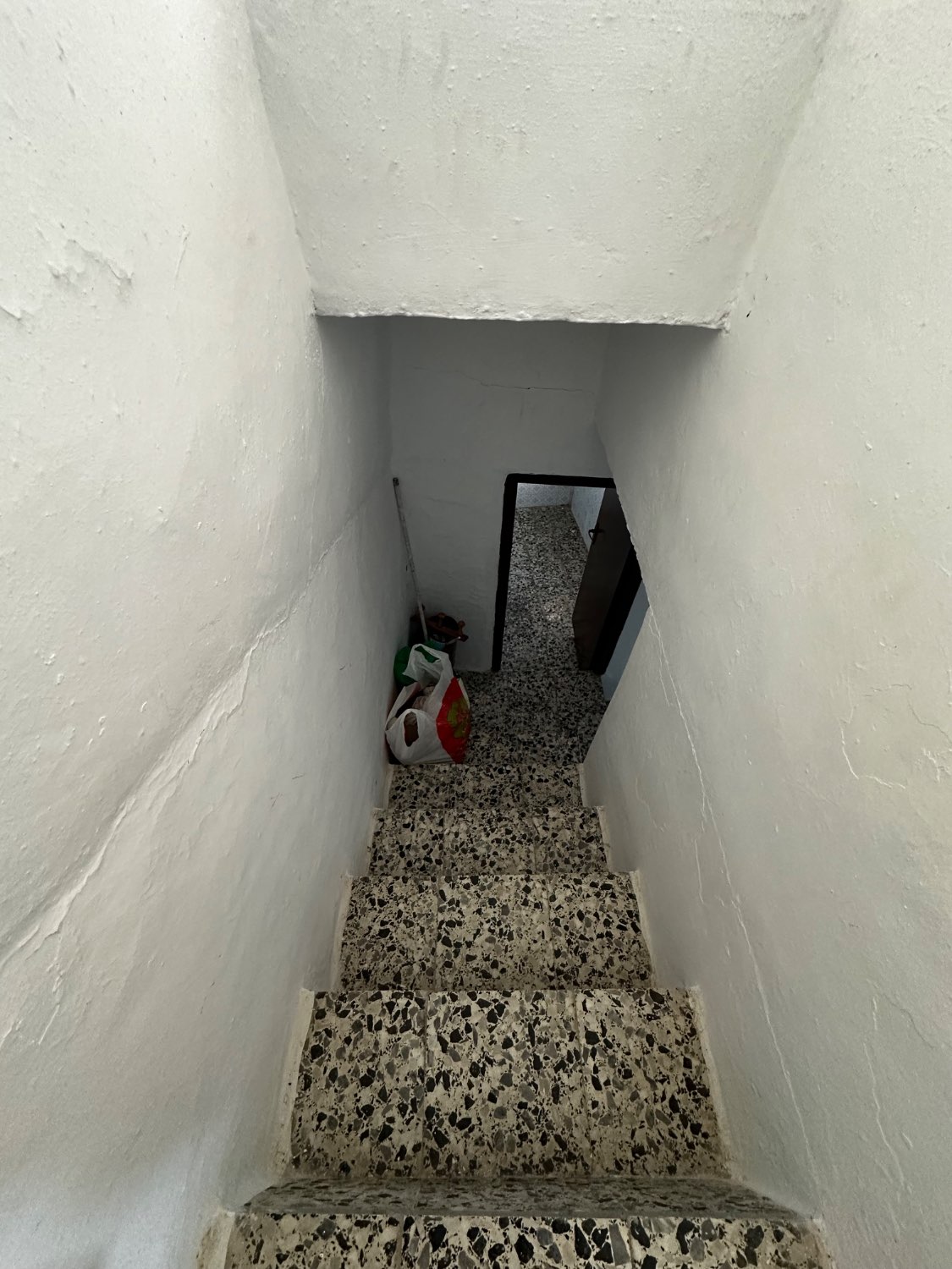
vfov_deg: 102.1
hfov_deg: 85.7
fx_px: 513
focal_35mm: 14
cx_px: 476
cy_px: 634
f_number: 2.2
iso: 400
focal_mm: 2.22
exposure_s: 1/60
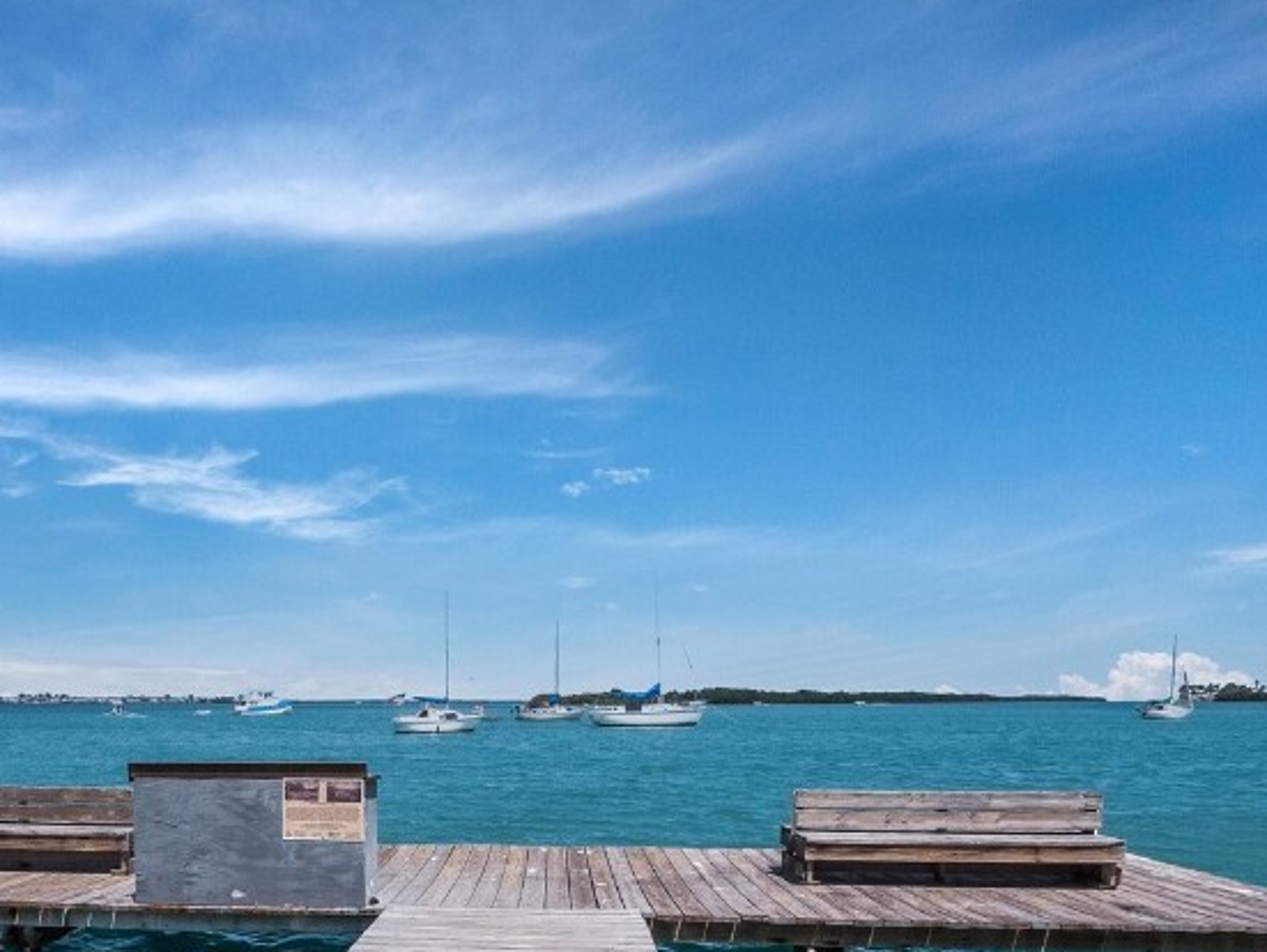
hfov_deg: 65.5
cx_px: 425
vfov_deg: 48.4
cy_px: 830
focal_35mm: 26
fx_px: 952
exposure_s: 1/1600
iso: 400
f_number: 8
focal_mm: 7
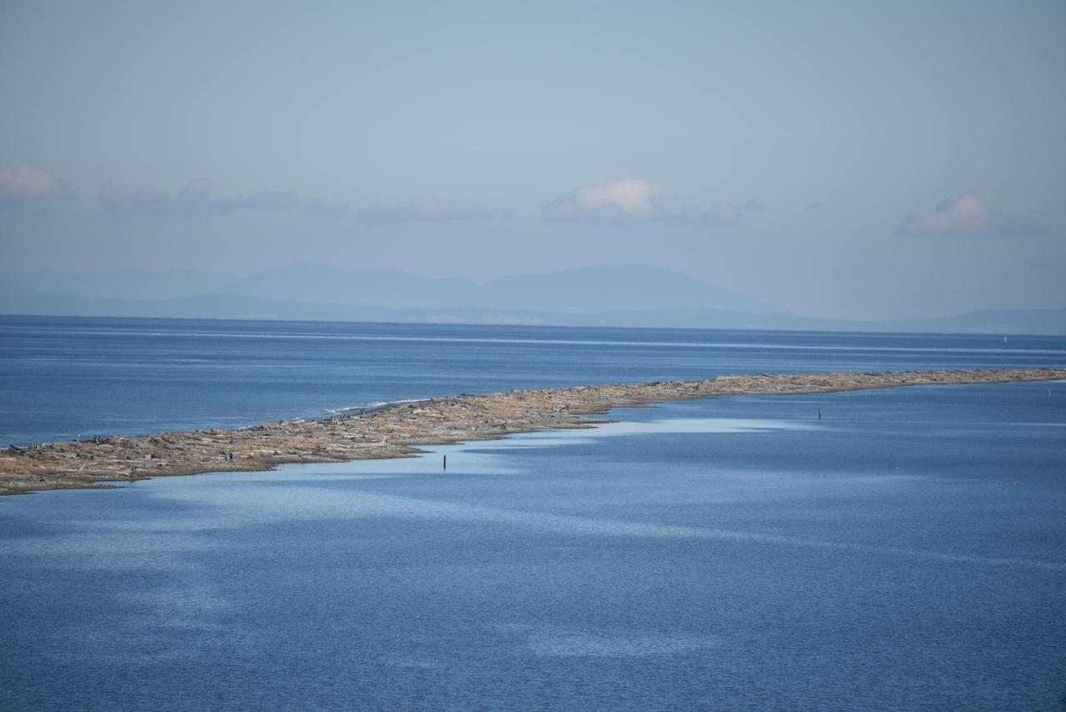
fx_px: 8885
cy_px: 356
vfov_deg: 4.6
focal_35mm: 300
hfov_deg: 6.9
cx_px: 533
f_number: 6.3
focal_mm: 300
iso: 100
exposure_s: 1/640
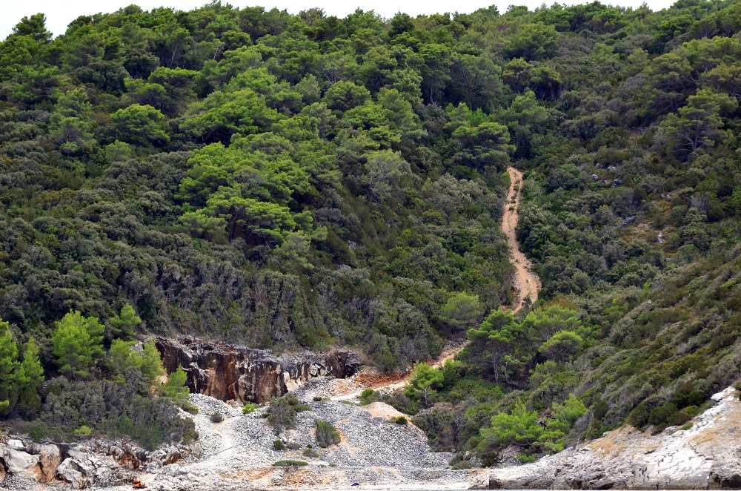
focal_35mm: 210
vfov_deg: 6.5
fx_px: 4313
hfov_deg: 9.8
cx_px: 370
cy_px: 246
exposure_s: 1/8000
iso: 1800
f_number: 4.8
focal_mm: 140
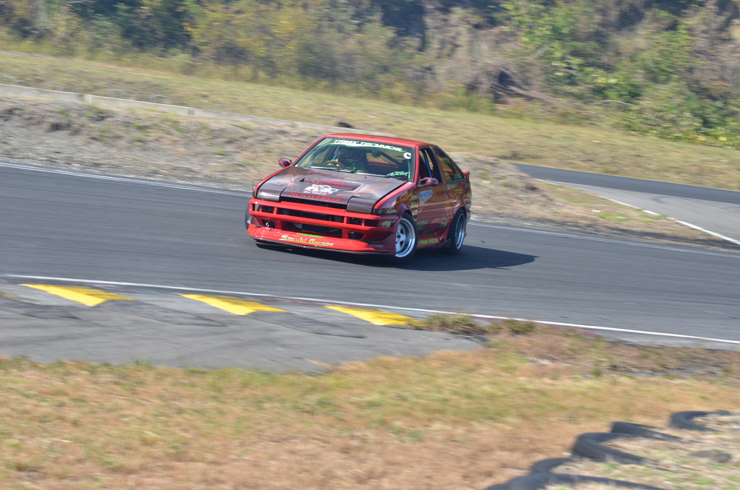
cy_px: 245
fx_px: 2646
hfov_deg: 15.9
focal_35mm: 129
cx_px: 370
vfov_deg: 10.6
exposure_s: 1/250
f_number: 10
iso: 200
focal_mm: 86
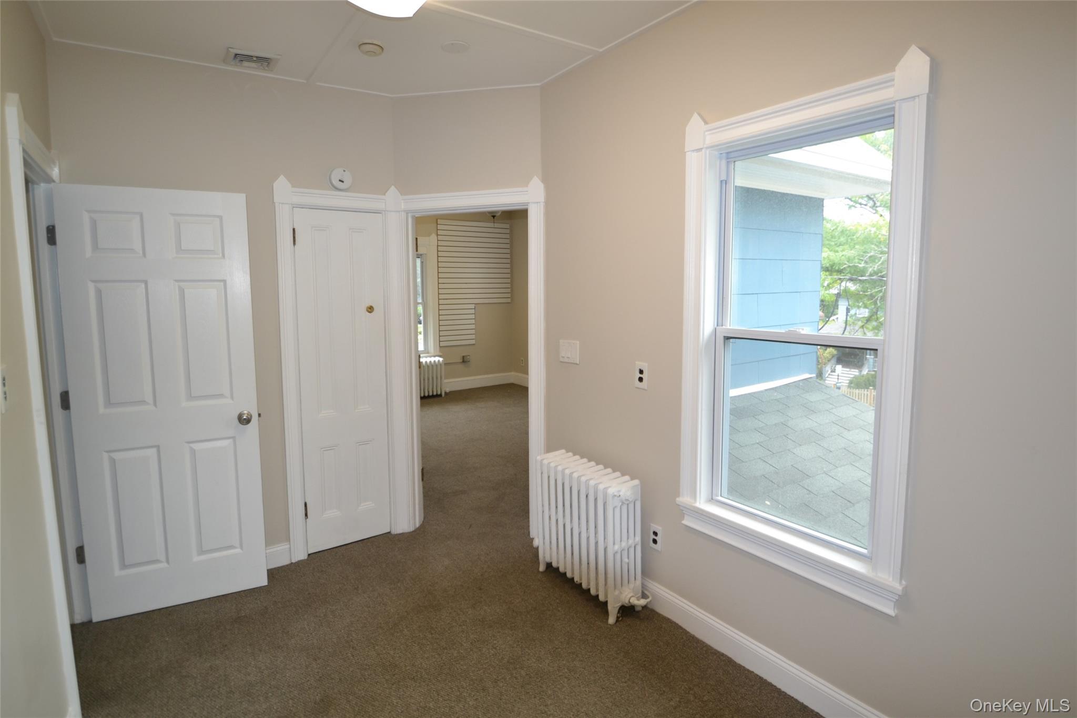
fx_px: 516
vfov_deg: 69.6
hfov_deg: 92.4
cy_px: 359
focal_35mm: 17
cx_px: 538
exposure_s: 1/125
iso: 320
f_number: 4
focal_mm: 11.5
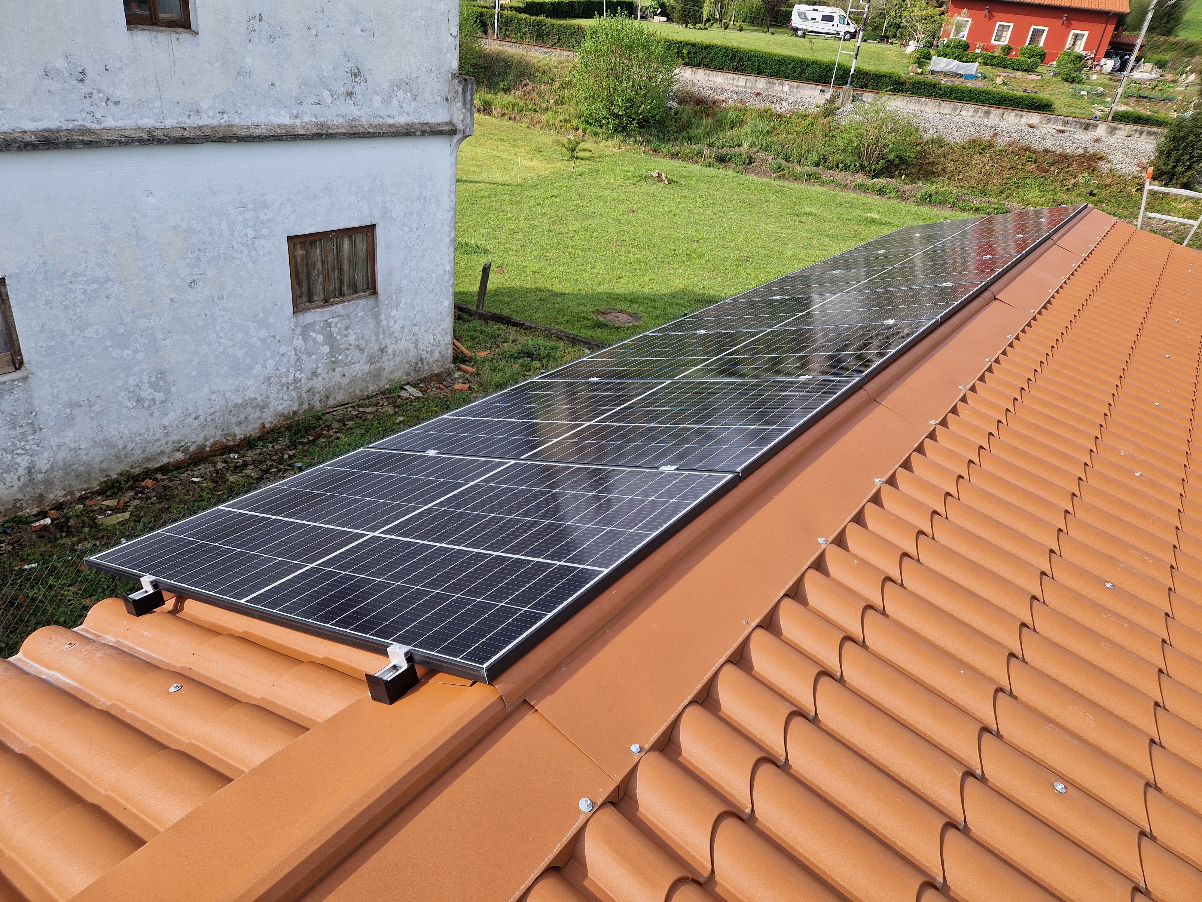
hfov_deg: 73.9
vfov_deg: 58.9
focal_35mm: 23
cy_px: 451
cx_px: 601
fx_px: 799
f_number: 1.8
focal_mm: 5.4
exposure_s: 1/856
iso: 50
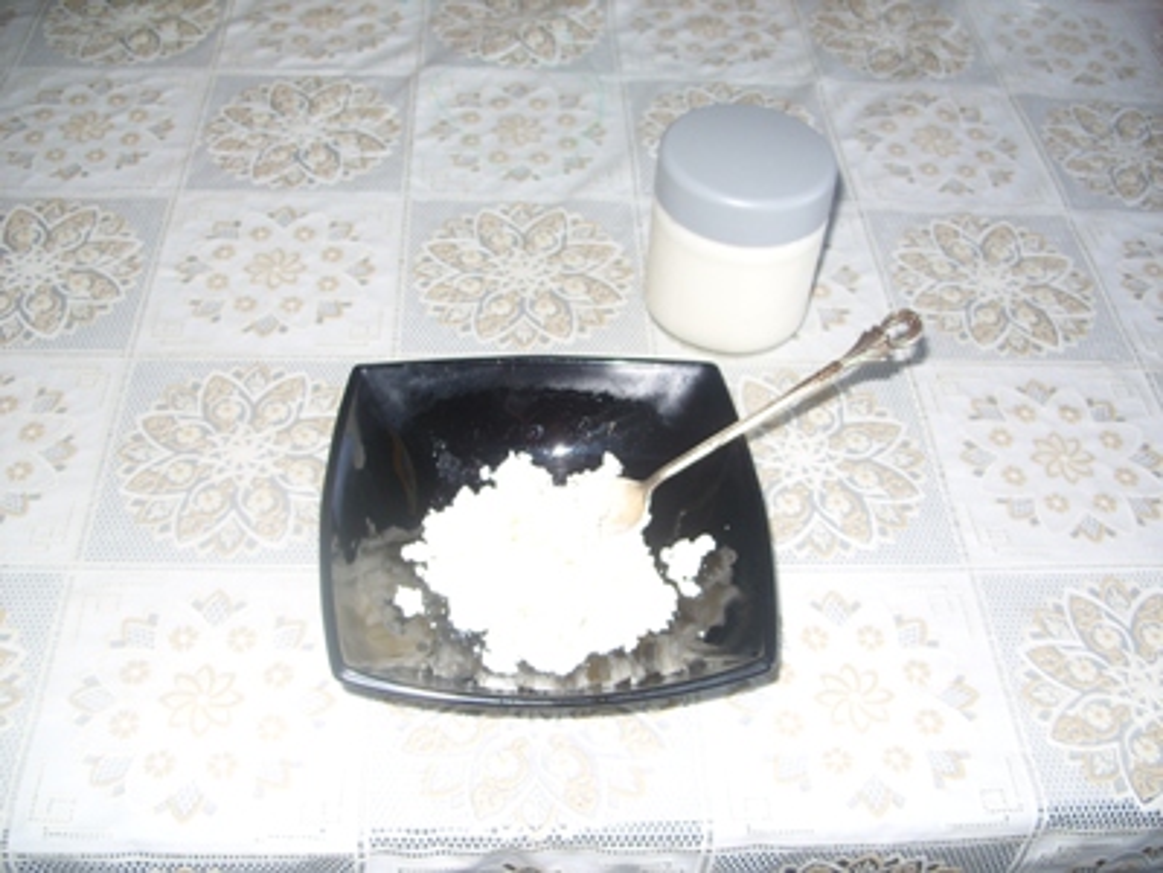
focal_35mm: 38
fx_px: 1277
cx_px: 582
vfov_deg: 37.7
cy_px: 436
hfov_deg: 49.0
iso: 50
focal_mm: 7.8
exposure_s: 1/30
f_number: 2.8
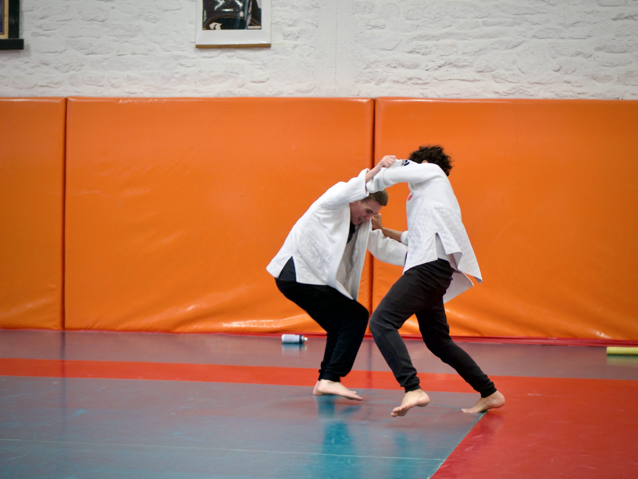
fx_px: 1585
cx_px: 319
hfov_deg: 22.8
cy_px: 240
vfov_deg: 17.2
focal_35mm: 86
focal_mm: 43
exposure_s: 1/160
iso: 200
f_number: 1.7
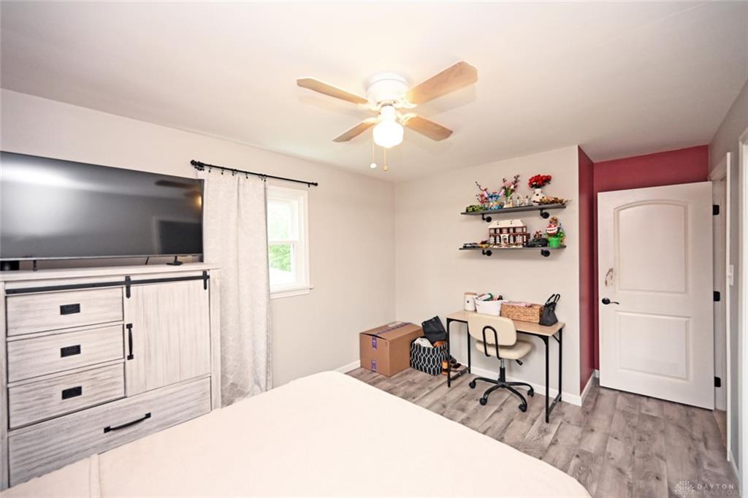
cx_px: 374
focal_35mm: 14
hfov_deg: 104.3
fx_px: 291
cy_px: 249
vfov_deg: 81.2
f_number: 4
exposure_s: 1/60
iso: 900
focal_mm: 14
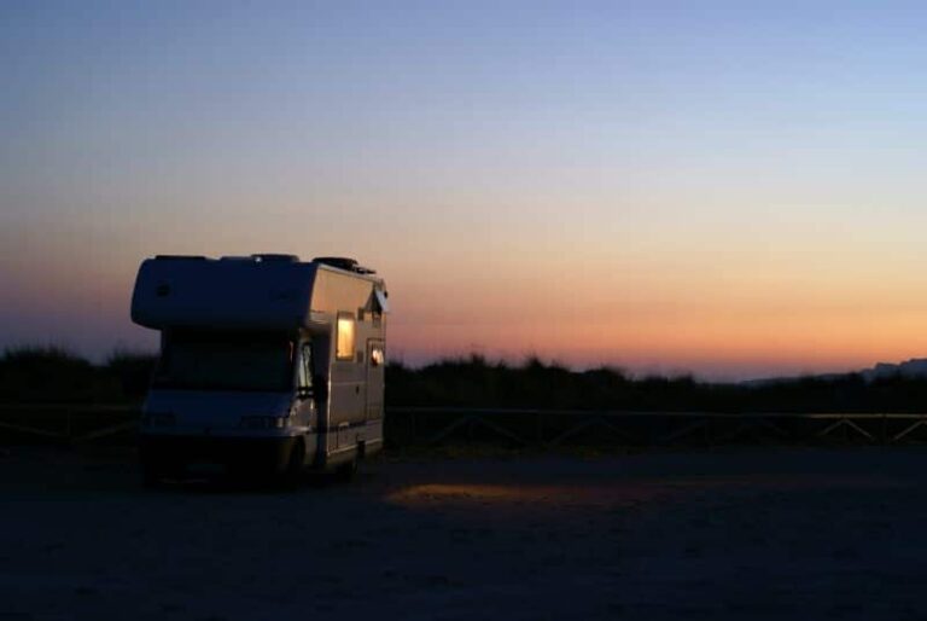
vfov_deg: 18.2
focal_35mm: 75
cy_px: 310
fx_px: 1933
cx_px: 464
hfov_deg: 27.0
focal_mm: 50
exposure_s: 6
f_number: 3.5
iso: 100
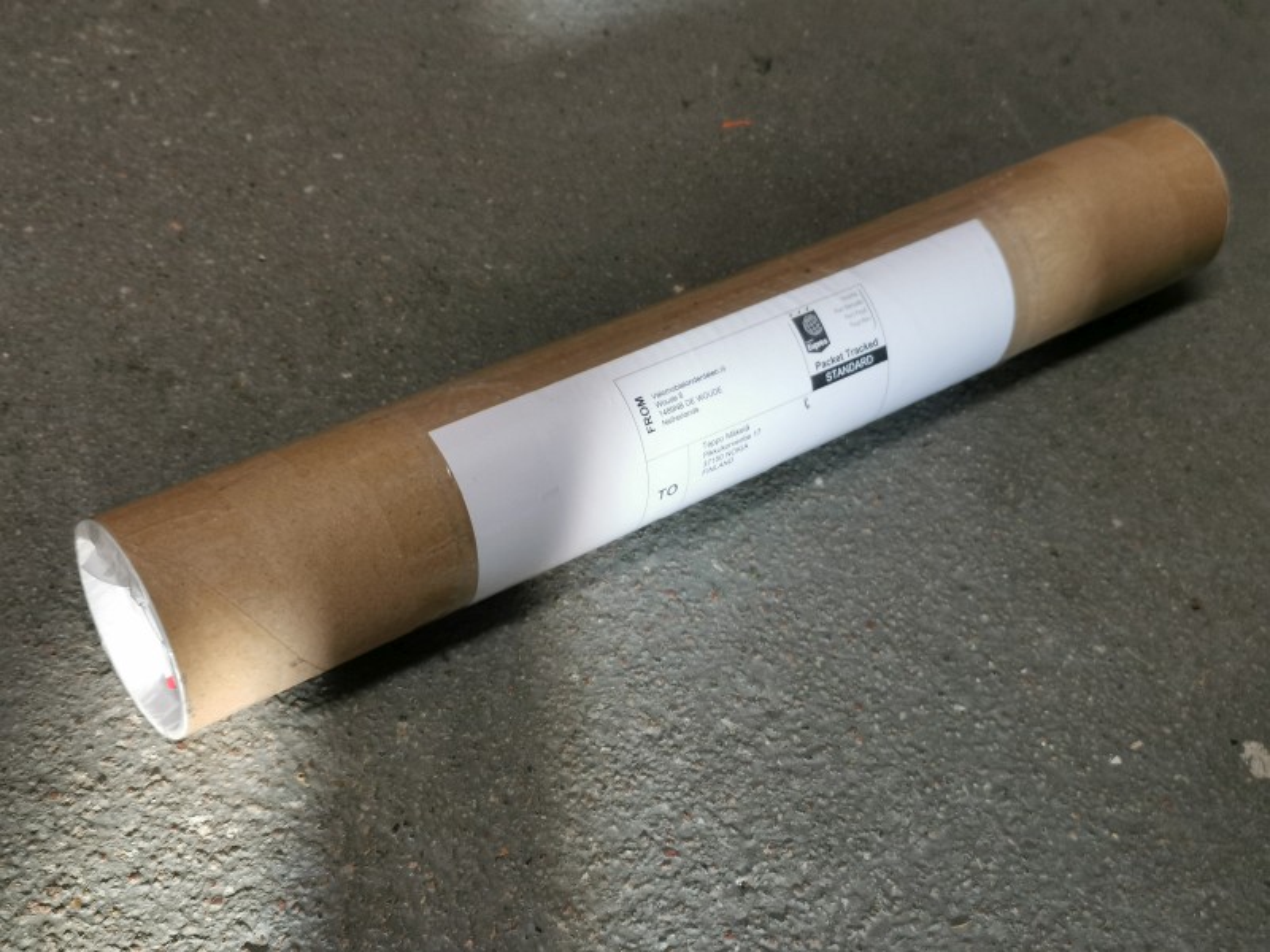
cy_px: 476
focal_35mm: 48
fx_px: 1761
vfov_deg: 30.3
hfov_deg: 39.7
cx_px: 635
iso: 200
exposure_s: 1/100
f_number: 1.8
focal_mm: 5.58
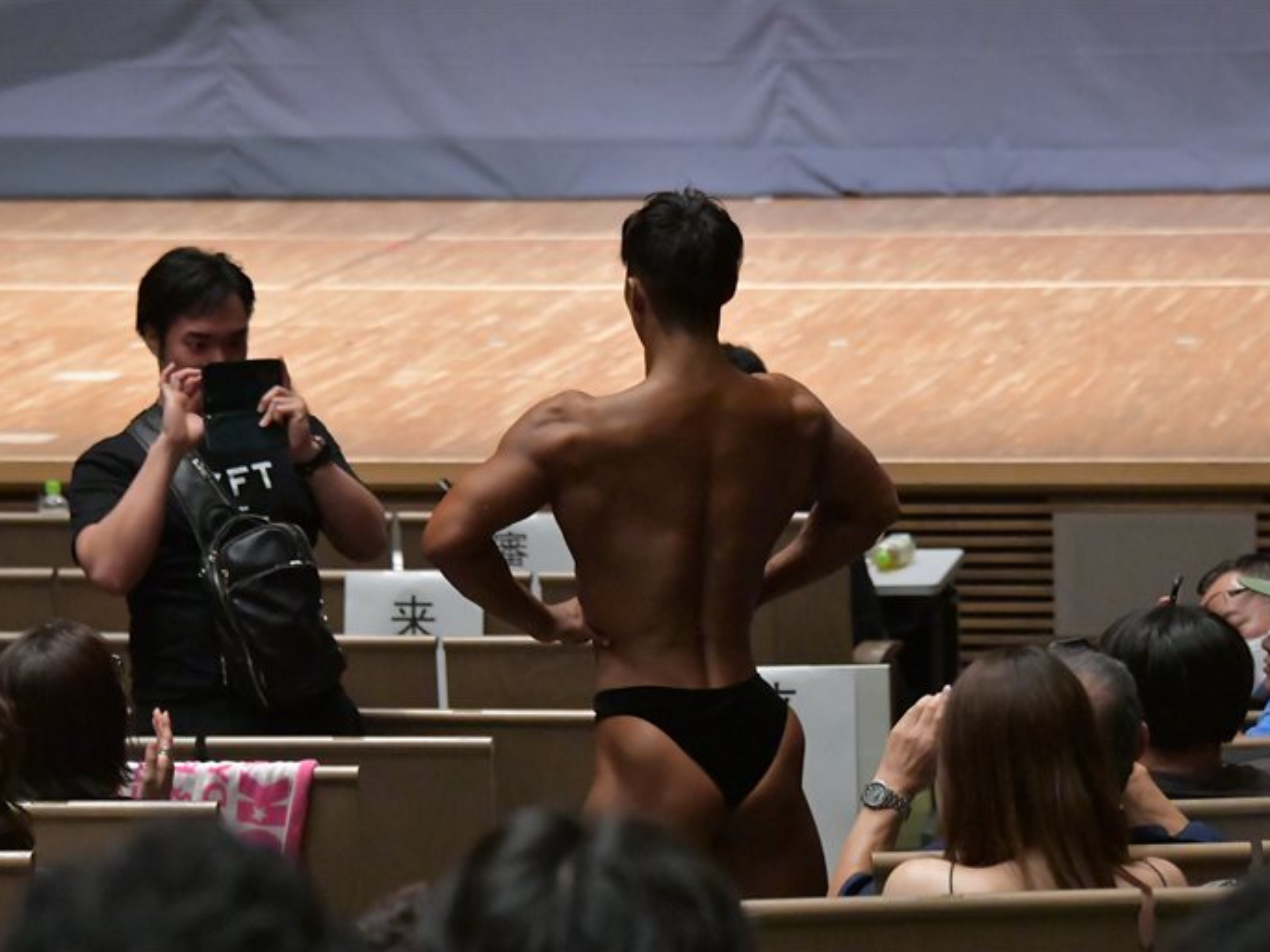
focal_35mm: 220
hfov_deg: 9.0
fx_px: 8071
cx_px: 634
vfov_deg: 6.8
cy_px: 477
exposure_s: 1/400
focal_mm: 135
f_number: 5.6
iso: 14400
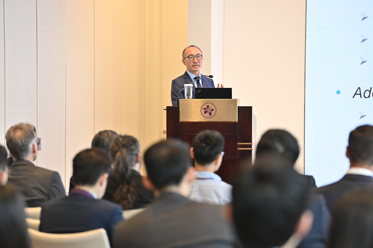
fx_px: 2072
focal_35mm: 200
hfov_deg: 10.3
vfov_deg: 6.9
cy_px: 124
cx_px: 186
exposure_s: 1/200
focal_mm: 200
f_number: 4.5
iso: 1600
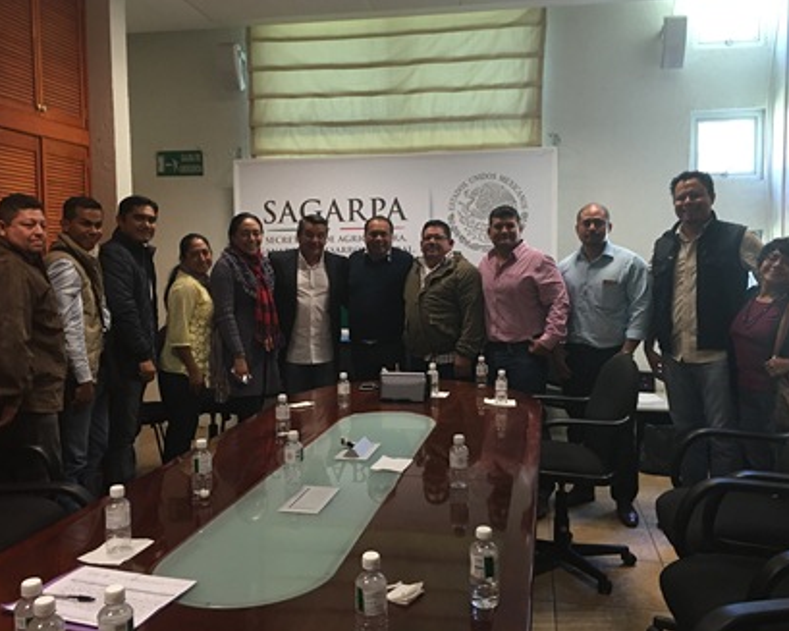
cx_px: 397
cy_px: 309
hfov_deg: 57.2
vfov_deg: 47.1
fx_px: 724
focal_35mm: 31
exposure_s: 1/15
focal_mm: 4.15
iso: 64
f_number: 2.2
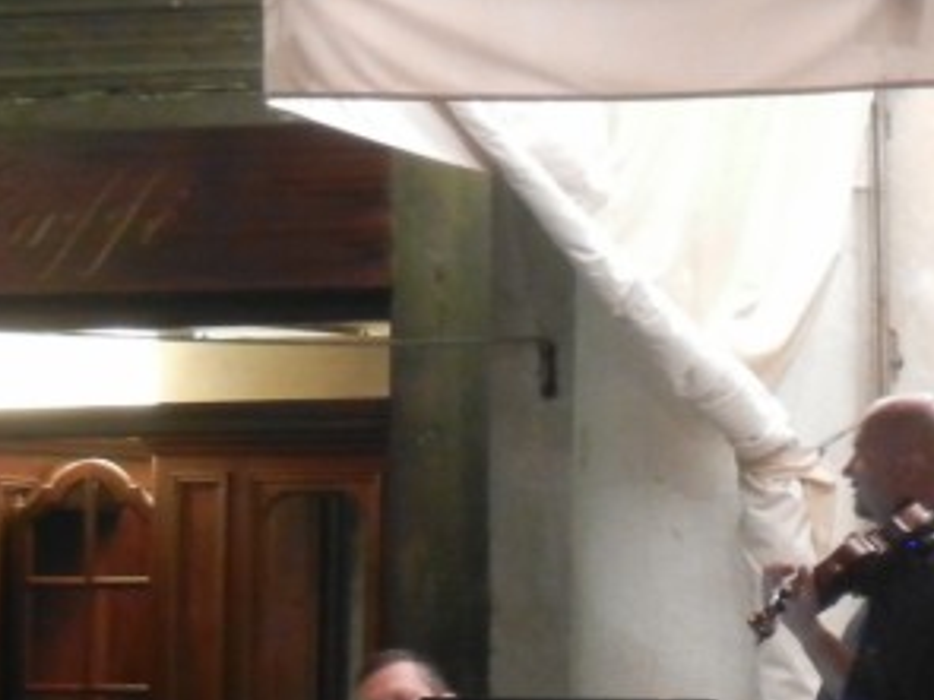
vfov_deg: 4.8
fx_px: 8334
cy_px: 472
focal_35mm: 309
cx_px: 1190
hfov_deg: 6.4
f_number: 4.4
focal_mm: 16
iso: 200
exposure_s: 1/2.1
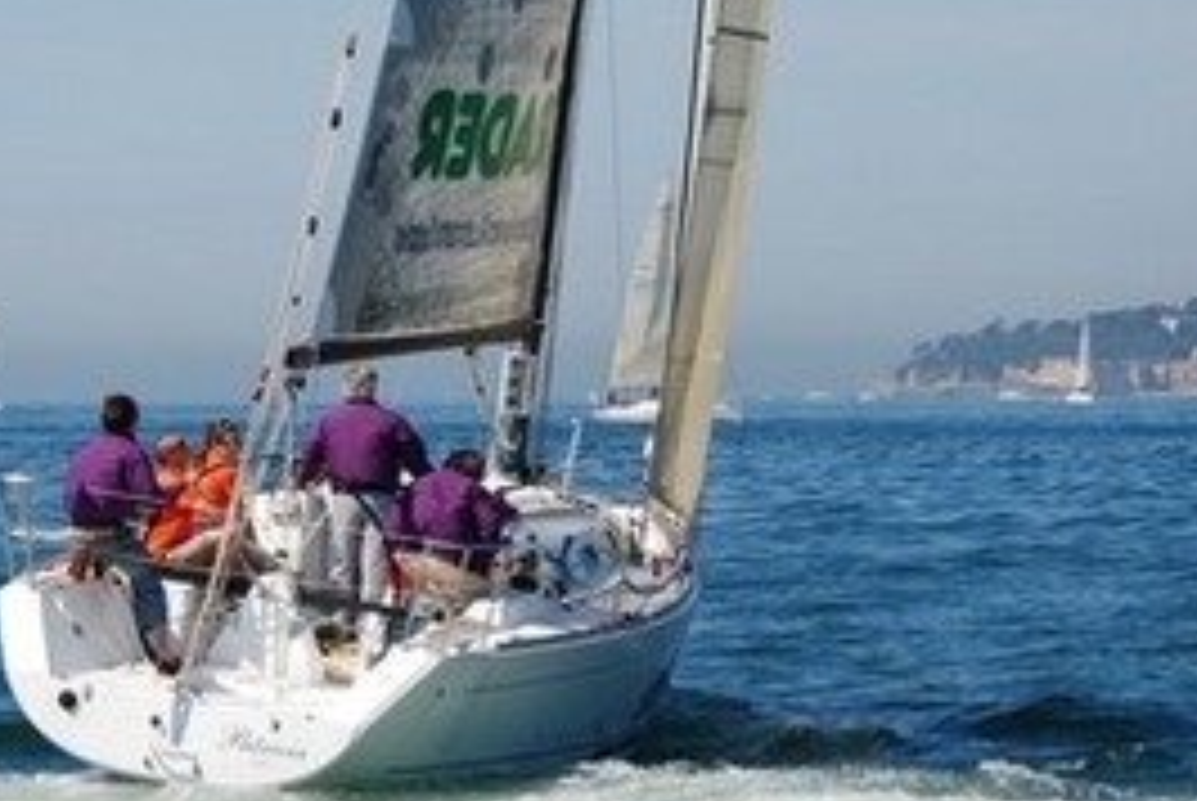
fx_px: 5584
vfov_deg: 8.2
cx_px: 434
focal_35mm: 168
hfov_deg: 12.2
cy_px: 423
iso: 100
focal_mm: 75
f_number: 5.6
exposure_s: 1/500
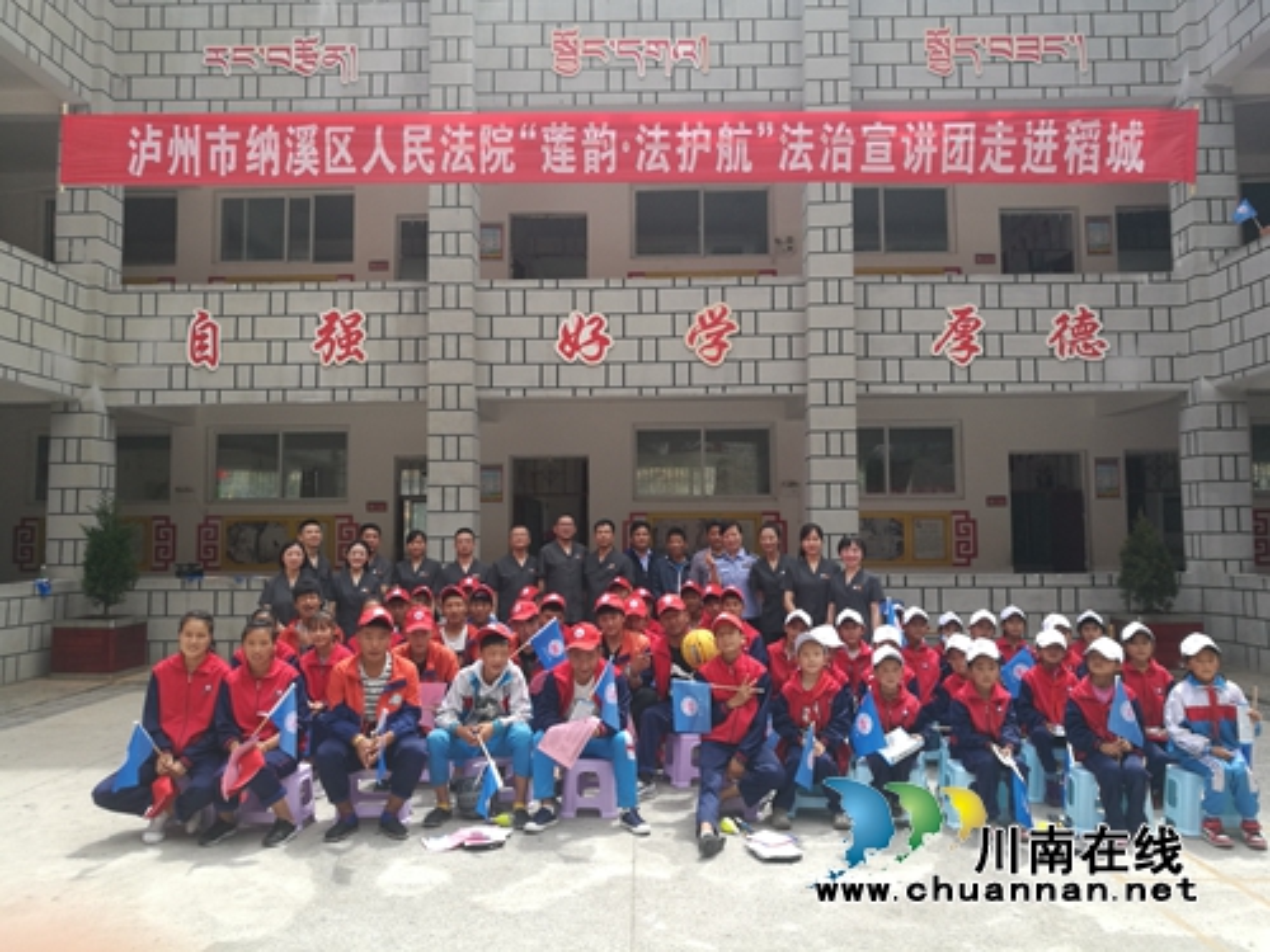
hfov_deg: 65.3
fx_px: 991
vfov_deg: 51.4
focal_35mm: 27
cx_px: 635
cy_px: 476
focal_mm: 4.5
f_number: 2.2
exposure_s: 1/255
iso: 50
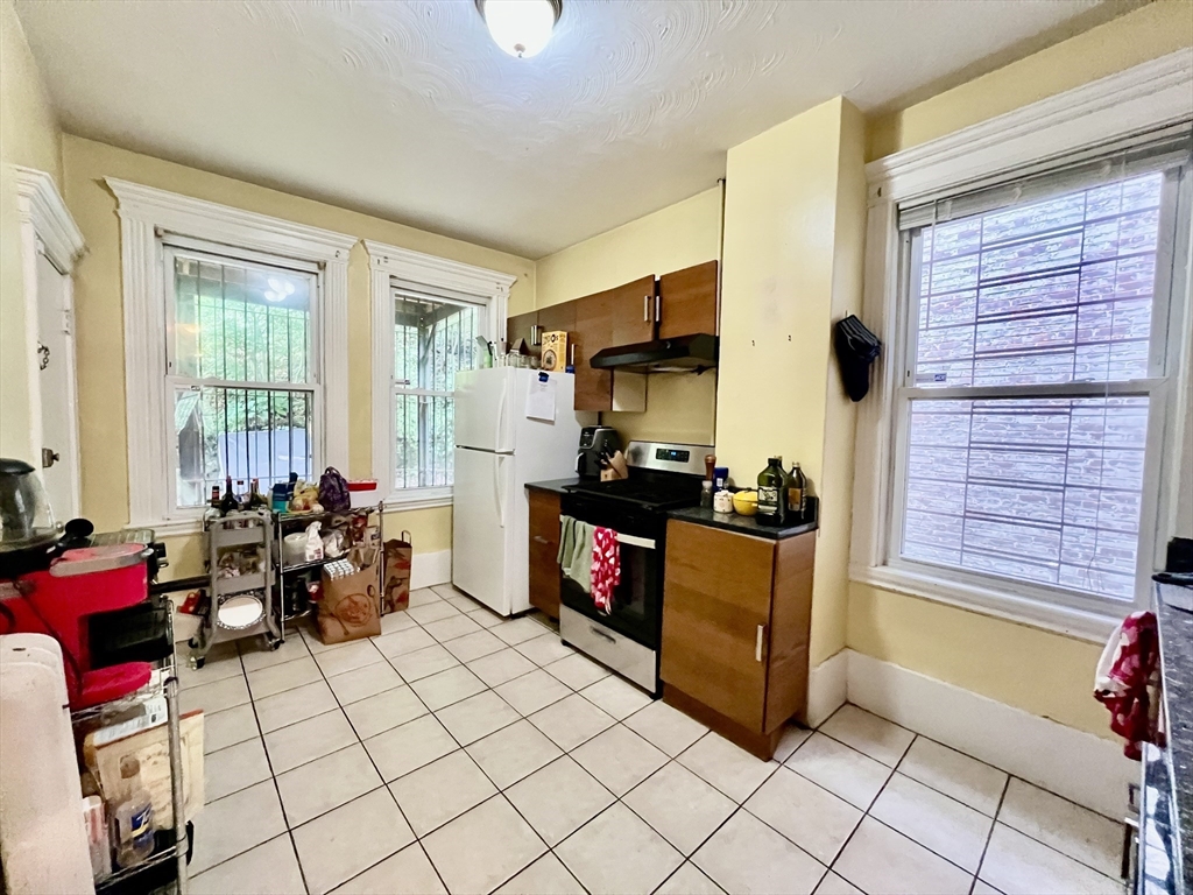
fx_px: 448
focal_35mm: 13
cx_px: 596
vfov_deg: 89.9
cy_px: 448
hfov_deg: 106.2
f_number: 1.8
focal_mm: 1.57
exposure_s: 1/60
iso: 1000
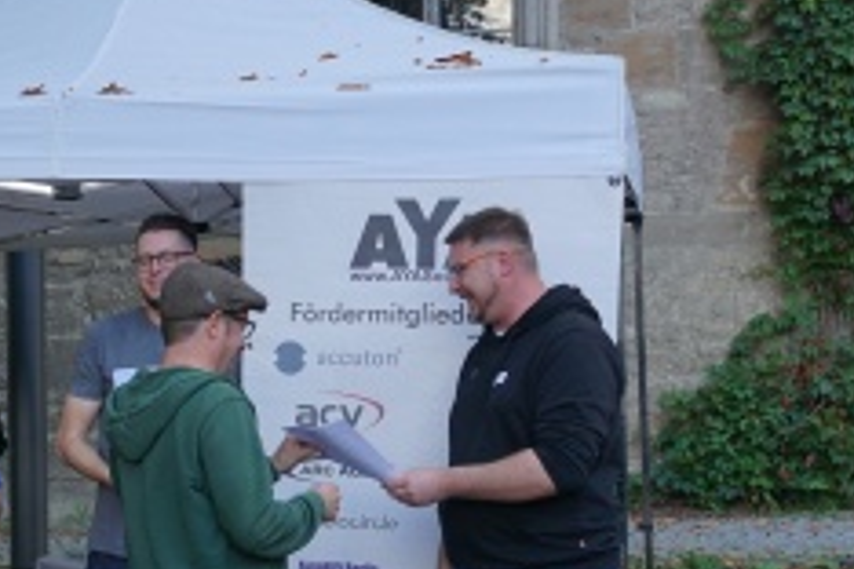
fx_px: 1826
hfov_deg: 25.6
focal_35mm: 77
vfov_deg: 17.4
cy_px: 553
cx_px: 109
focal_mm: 24
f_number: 4
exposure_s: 1/160
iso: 320
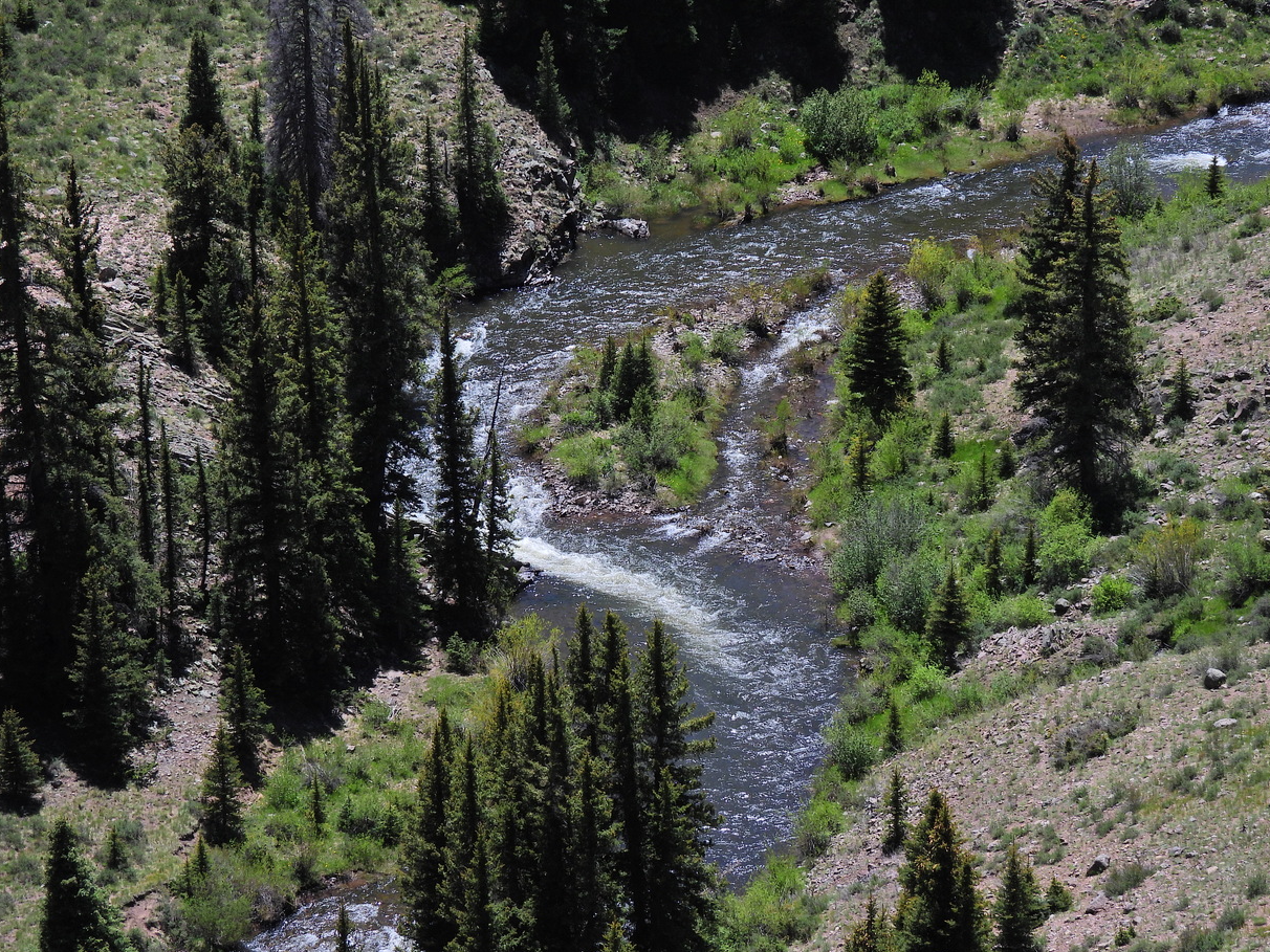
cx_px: 648
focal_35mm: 132
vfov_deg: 11.2
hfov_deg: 14.9
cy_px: 469
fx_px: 4843
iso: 100
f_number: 4
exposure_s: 1/1000
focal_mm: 22.3
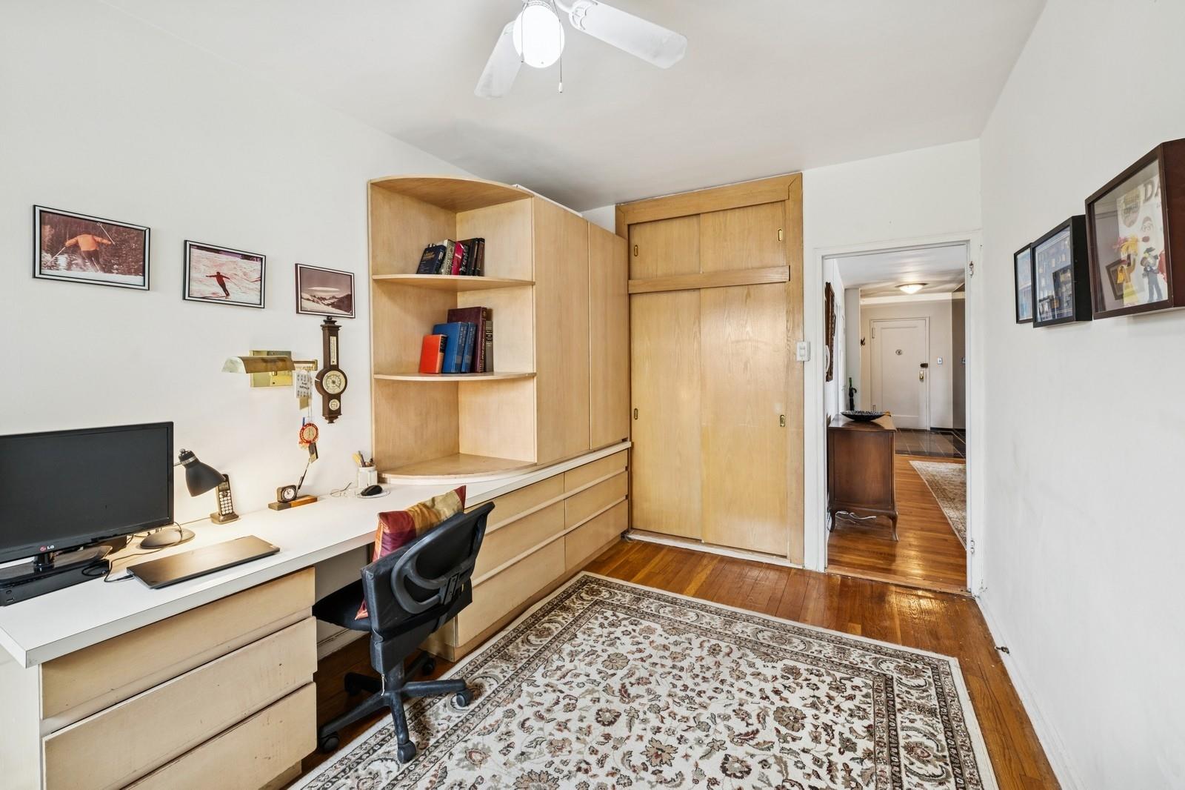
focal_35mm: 14
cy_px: 395
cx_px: 592
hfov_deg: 104.3
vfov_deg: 81.2
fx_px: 461
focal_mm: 14
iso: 400
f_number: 8
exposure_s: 1/30
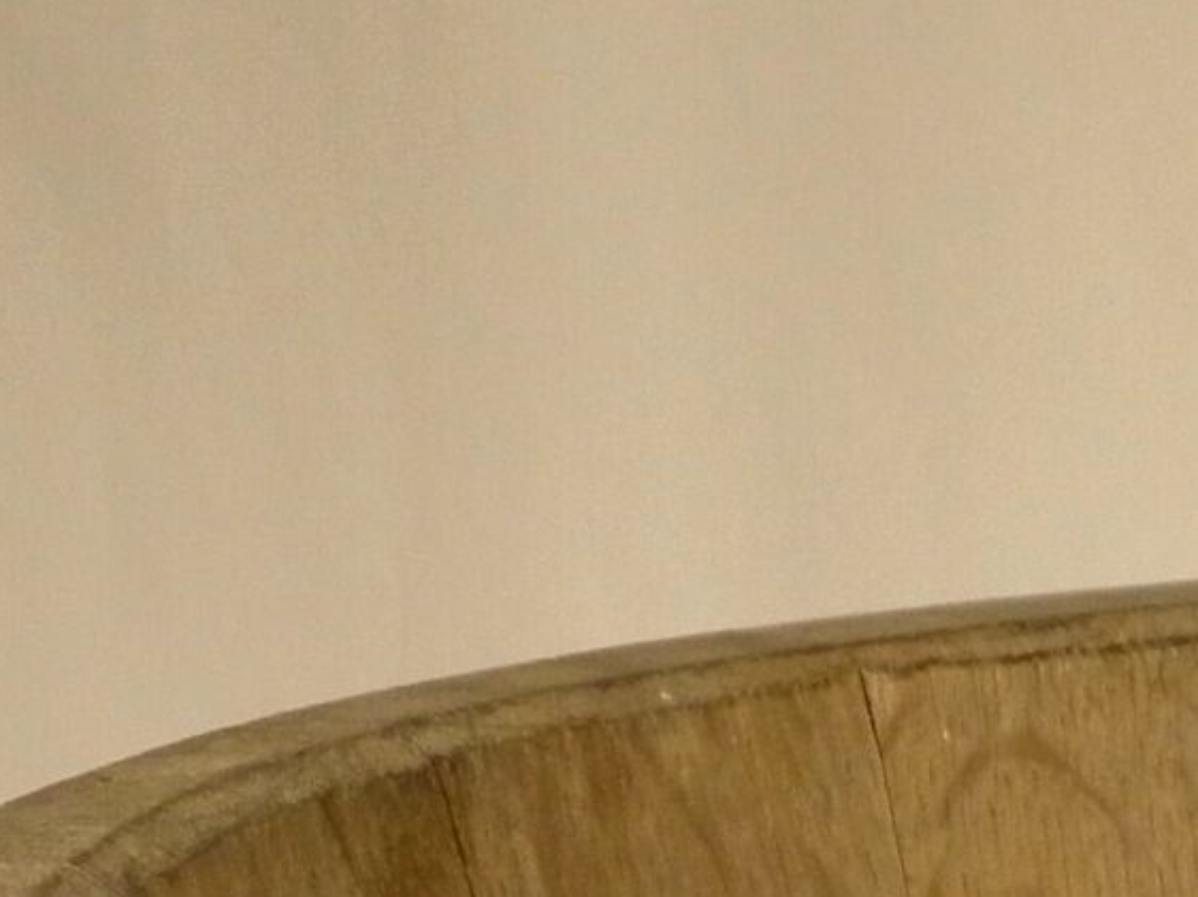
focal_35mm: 246
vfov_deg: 5.9
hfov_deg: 7.8
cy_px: 1707
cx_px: 2106
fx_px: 8510
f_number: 4.1
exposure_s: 1/50
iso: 200
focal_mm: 9.7
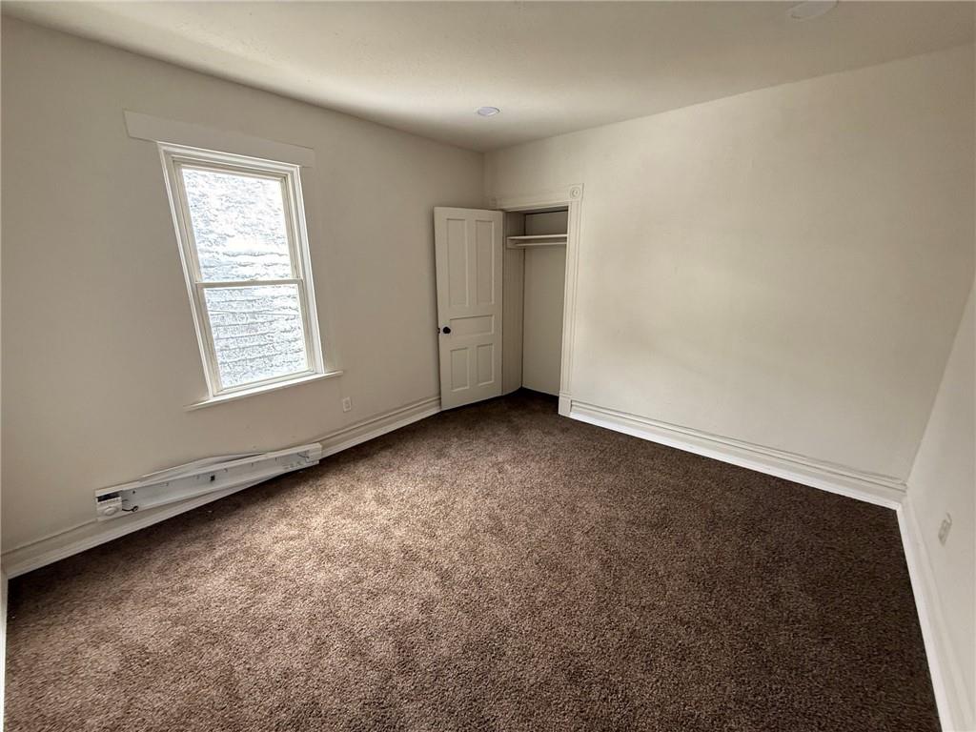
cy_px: 366
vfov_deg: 85.7
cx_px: 488
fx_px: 395
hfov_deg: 102.1
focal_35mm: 14
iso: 320
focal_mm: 2.22
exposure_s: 1/70
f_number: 2.2
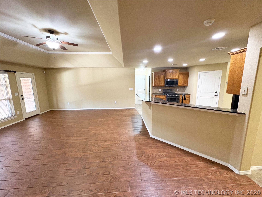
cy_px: 98
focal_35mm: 14
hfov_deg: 102.1
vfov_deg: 85.7
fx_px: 106
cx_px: 131
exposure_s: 1/60
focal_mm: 2.22
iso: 500
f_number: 2.2
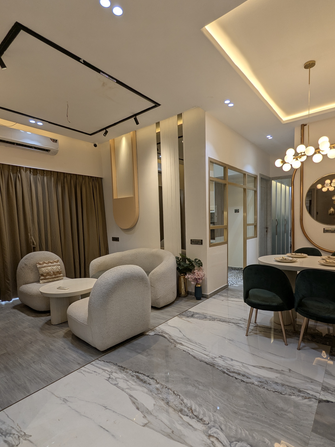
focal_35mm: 18
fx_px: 232
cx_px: 182
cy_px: 240
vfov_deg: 87.6
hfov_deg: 71.5
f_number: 2.2
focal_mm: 2.35
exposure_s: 1/100
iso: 37
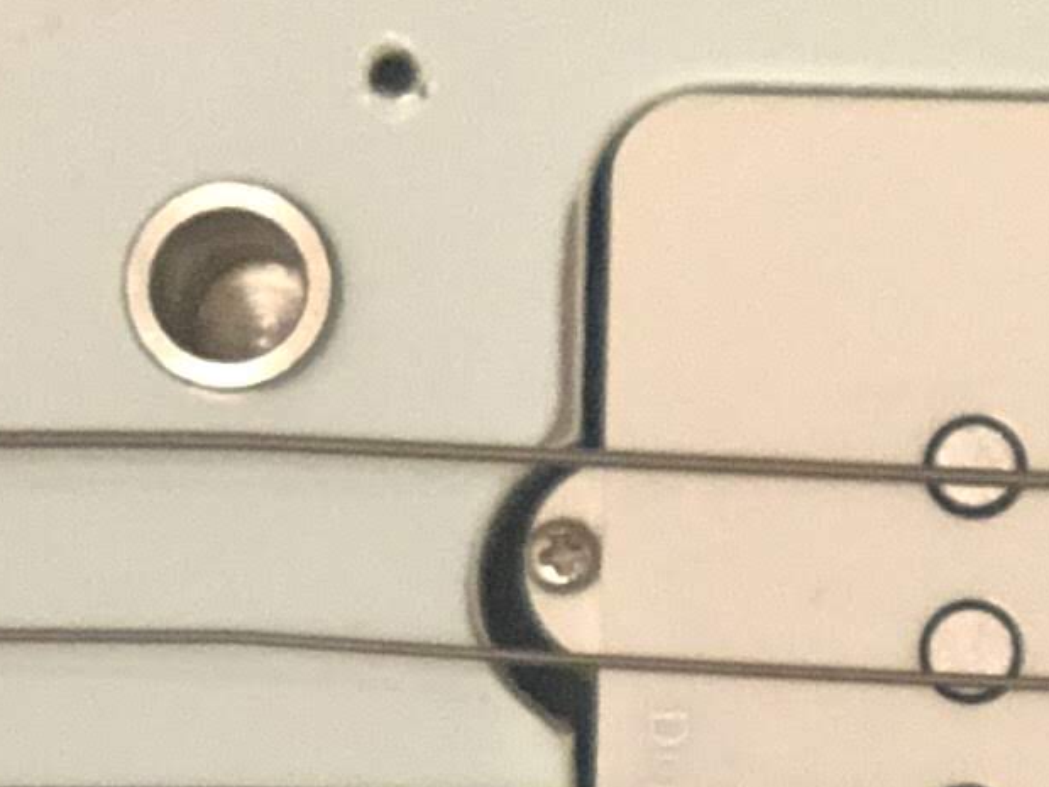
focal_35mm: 338
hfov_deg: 5.8
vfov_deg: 4.4
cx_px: 1519
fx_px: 10243
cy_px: 1220
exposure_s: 1/17
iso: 160
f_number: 2.4
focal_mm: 6
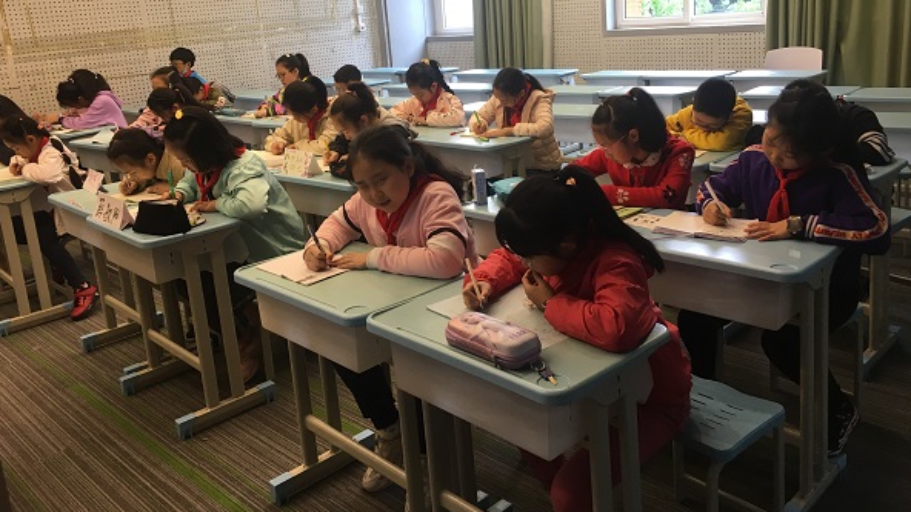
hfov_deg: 61.0
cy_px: 171
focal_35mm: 32
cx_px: 454
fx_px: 773
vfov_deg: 36.3
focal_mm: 4.15
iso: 40
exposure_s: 1/33
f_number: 2.2
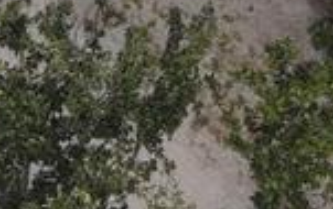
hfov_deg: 12.2
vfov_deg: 6.4
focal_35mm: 172
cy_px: -598
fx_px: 1564
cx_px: 148
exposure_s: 1/500
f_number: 2.8
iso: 100
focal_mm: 4.5
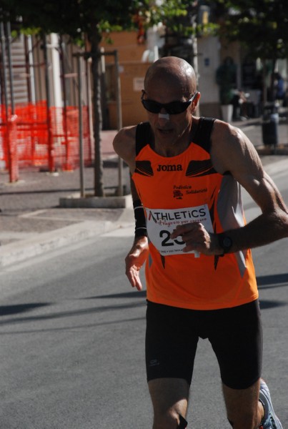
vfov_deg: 11.4
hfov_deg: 7.7
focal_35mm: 180
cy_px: 214
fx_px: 2149
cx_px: 144
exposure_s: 1/2000
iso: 1000
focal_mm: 120
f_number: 8
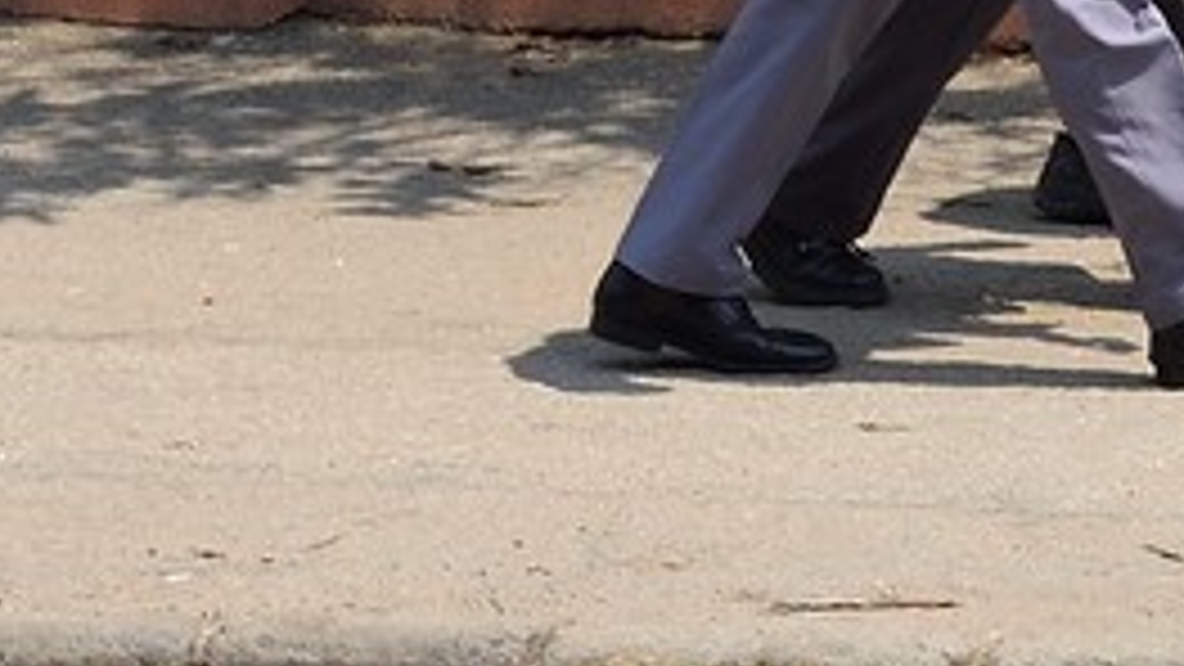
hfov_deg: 5.6
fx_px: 11617
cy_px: -1706
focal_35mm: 370
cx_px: 3021
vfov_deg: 3.2
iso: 200
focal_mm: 58
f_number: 8
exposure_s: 1/320
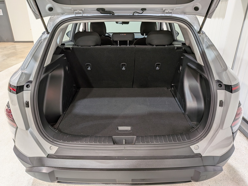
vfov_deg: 56.8
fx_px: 172
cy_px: 93
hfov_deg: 71.6
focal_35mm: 24
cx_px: 124
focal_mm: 4.53
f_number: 1.7
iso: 37
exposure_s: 1/24
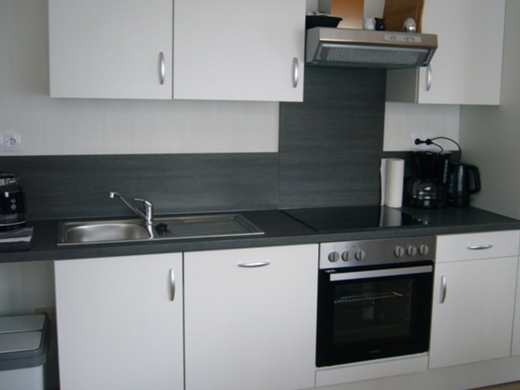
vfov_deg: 36.0
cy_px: 180
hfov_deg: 46.7
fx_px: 601
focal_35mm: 40
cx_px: 295
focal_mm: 5.8
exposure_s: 1/20
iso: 100
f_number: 2.8
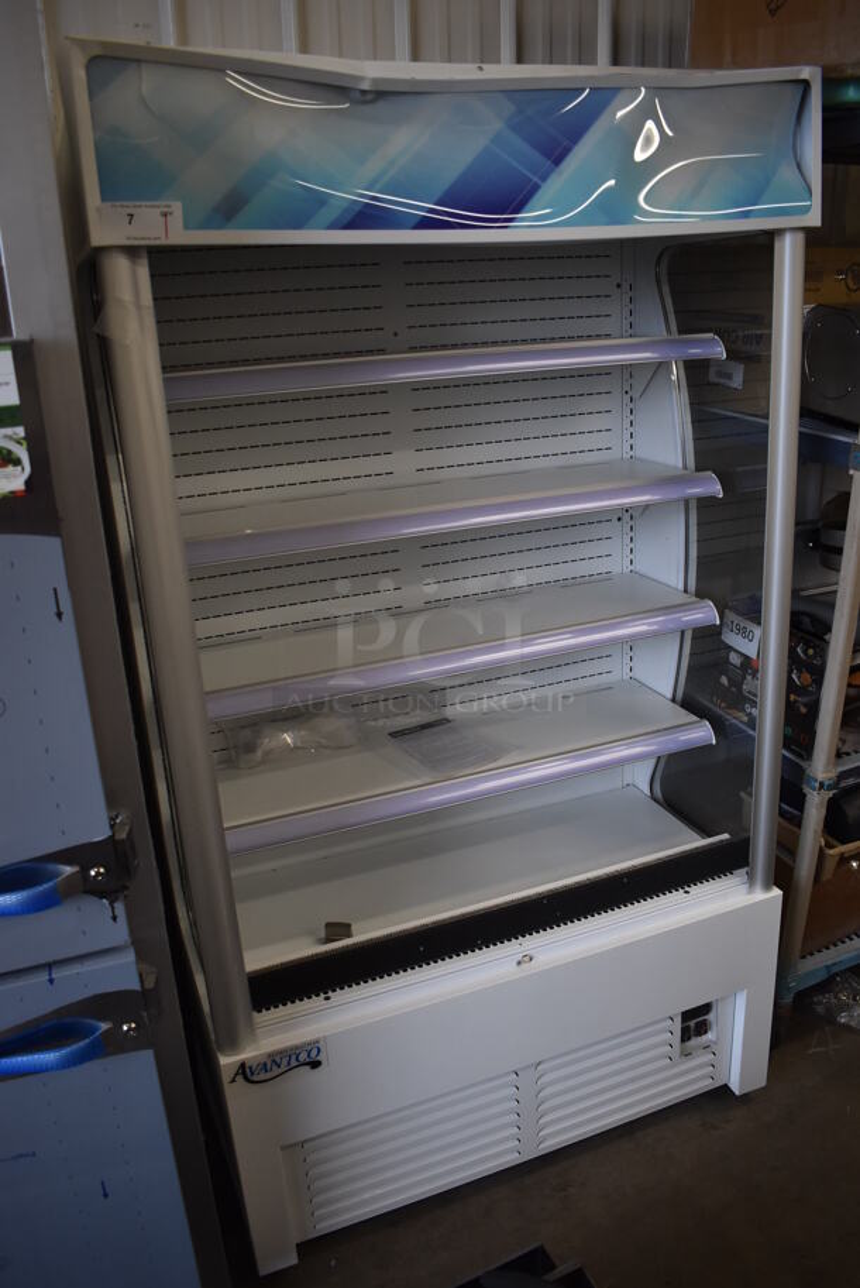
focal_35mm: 27
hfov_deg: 48.0
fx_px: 966
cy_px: 644
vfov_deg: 67.3
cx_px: 430
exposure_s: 1/200
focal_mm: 18
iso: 800
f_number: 3.5
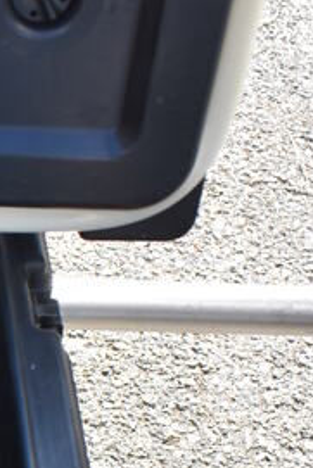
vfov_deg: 21.8
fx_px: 1185
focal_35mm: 91
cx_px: -206
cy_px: 440
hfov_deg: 13.8
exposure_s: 1/160
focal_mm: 18
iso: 200
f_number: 5.6
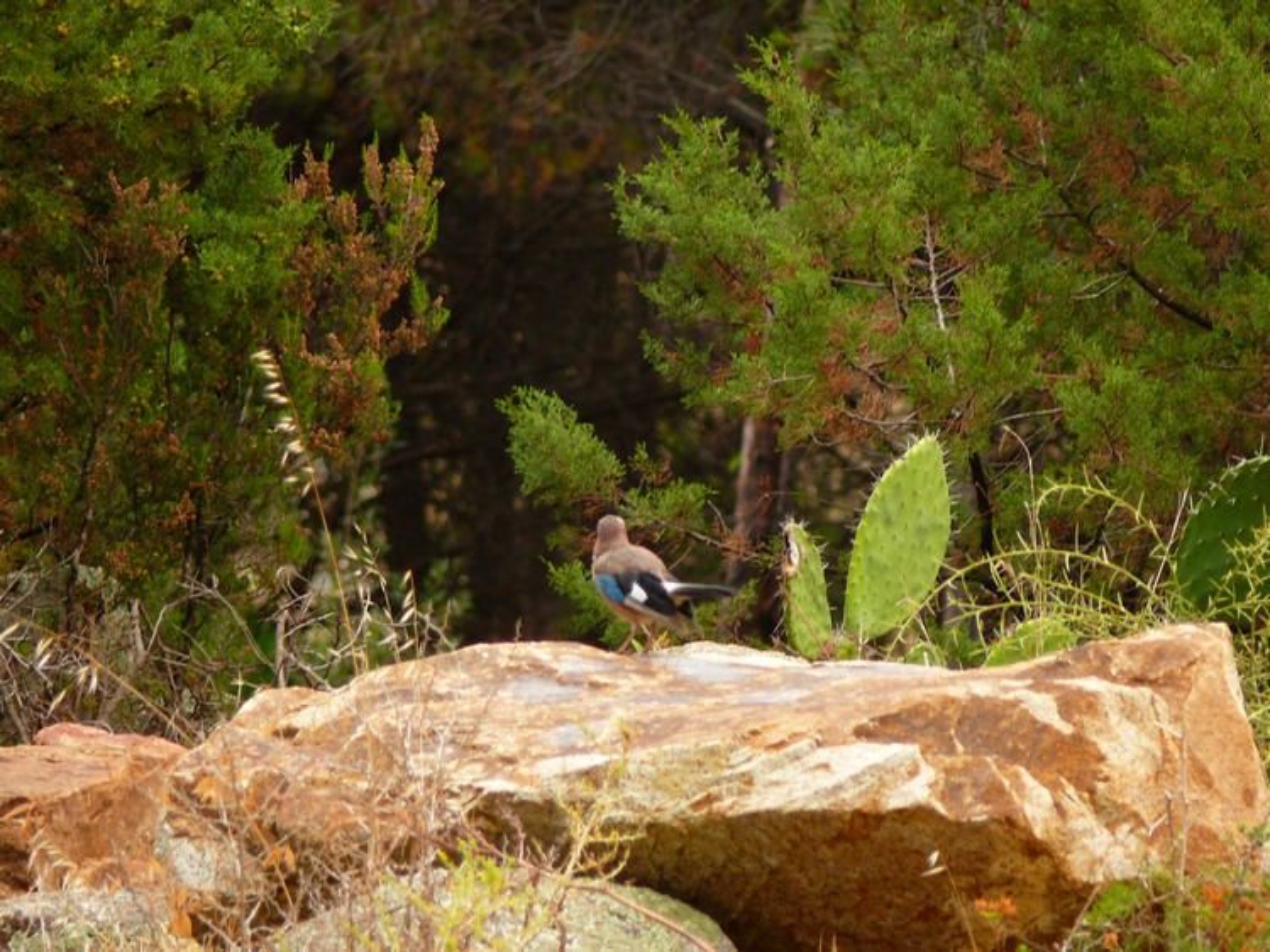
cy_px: 476
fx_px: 15404
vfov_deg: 3.5
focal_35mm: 420
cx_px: 635
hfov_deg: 4.7
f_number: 3.7
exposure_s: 1/125
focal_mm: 88.8
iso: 125
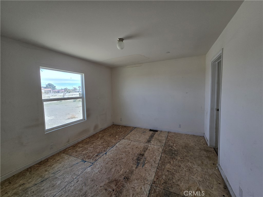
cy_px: 98
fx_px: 99
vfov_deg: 89.9
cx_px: 132
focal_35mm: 13
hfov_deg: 106.2
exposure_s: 1/184
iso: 50
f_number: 2.2
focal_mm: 2.2
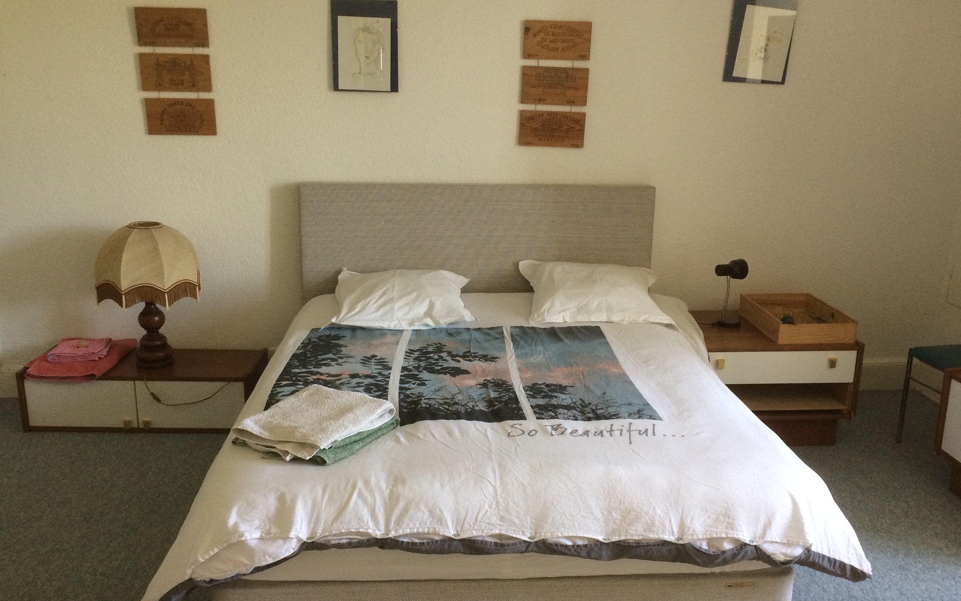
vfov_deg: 40.6
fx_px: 812
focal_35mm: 31
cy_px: 310
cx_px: 480
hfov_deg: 61.2
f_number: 2.2
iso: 125
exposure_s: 1/33
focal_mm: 4.15
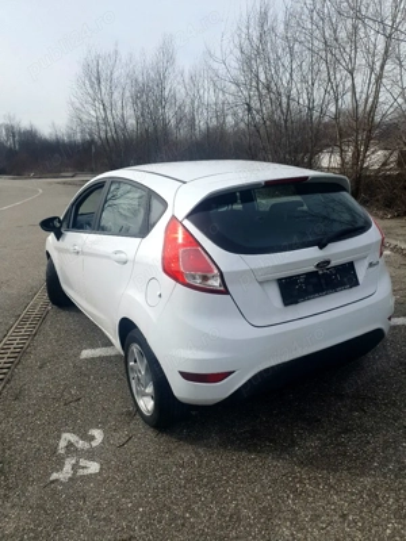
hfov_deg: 53.1
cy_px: 270
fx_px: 407
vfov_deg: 67.3
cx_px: 203
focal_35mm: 26
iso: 50
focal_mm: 4.32
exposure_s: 1/5000
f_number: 1.5
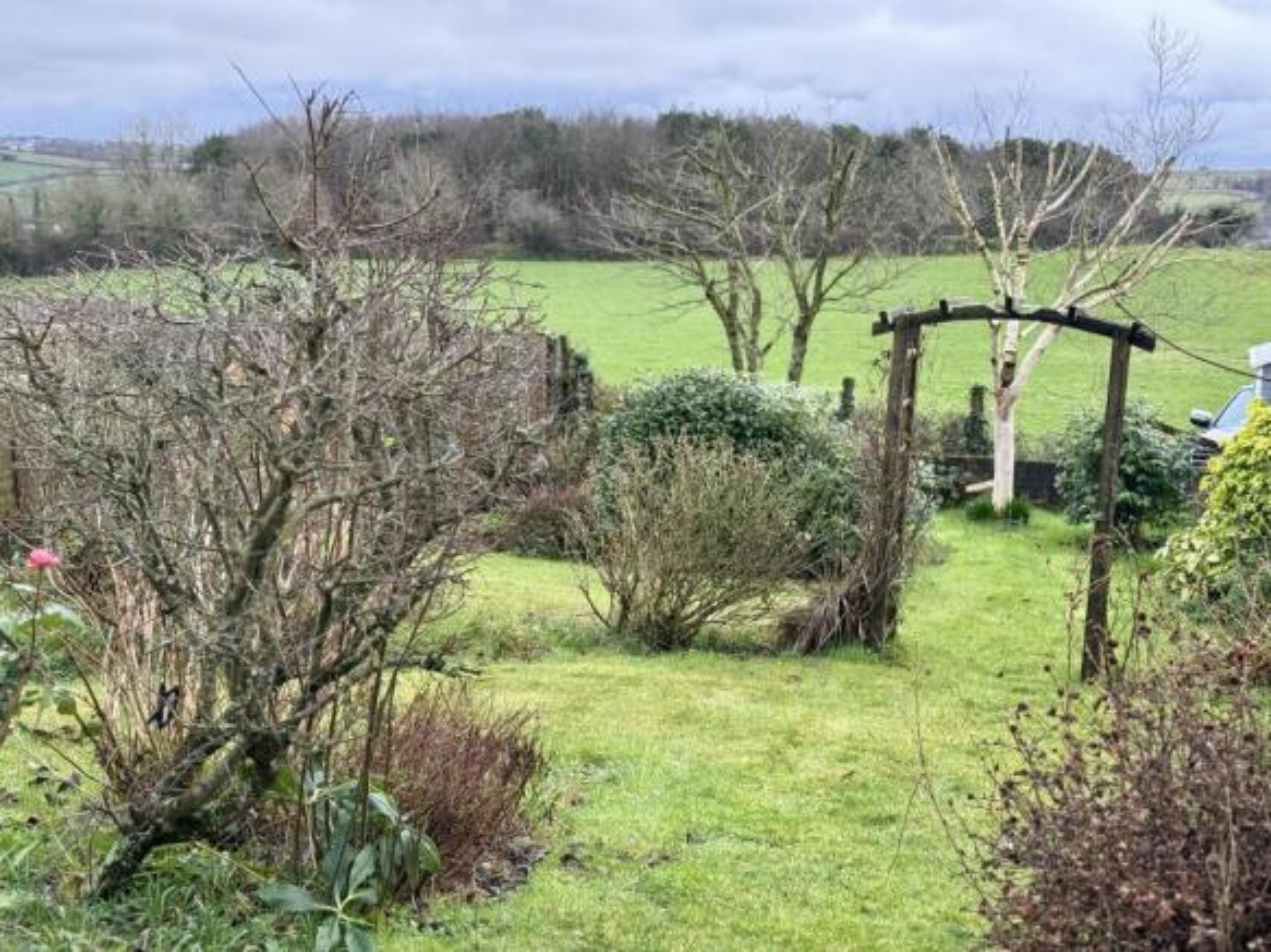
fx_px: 1762
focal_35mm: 48
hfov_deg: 39.7
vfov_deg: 30.3
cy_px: 476
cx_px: 636
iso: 80
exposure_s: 1/370
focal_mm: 6.76
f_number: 1.78
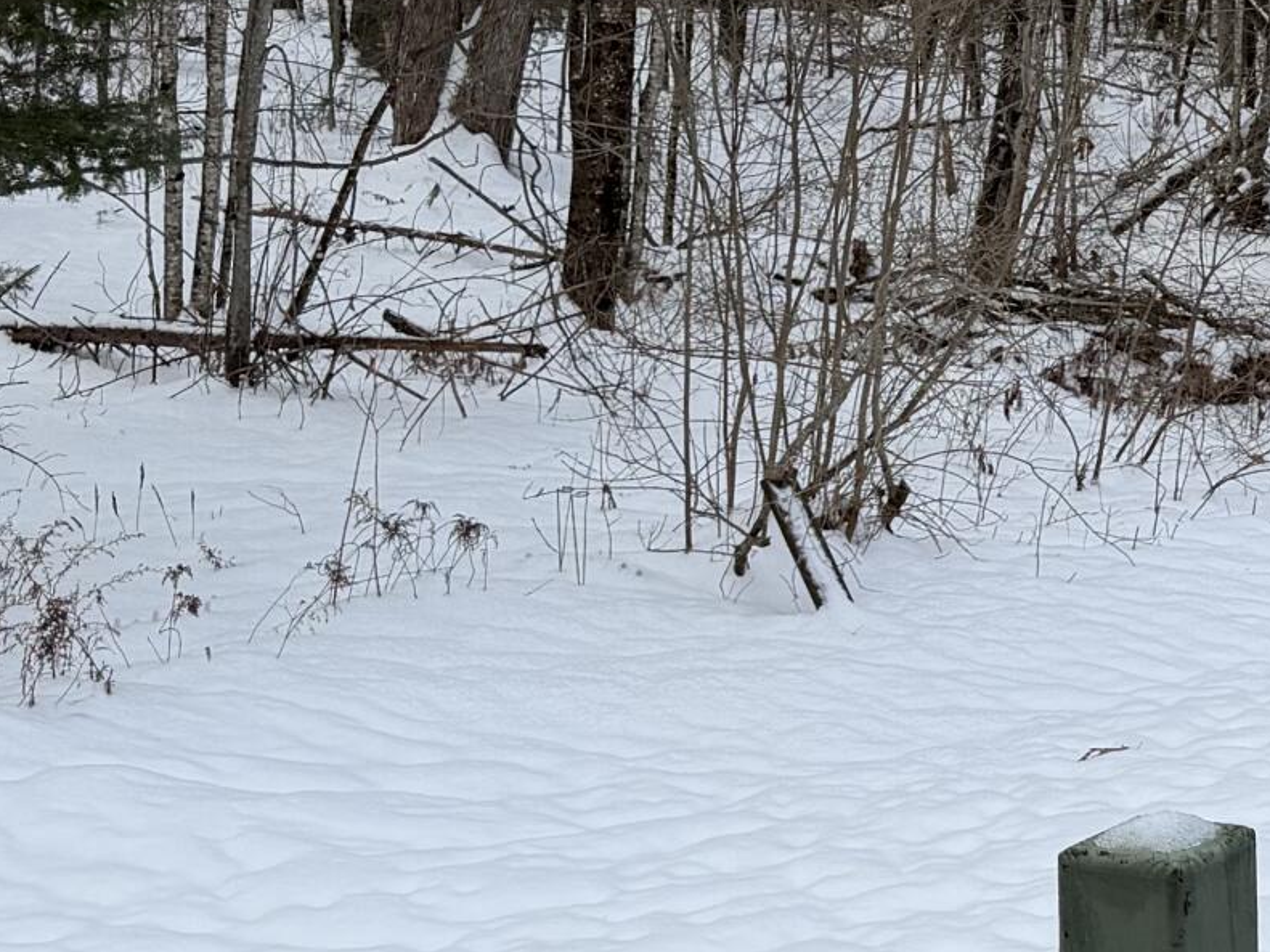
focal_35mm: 91
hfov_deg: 19.9
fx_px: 3338
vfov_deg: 16.0
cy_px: 63
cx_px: 1606
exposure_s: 1/2232
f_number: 1.78
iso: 80
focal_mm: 6.76
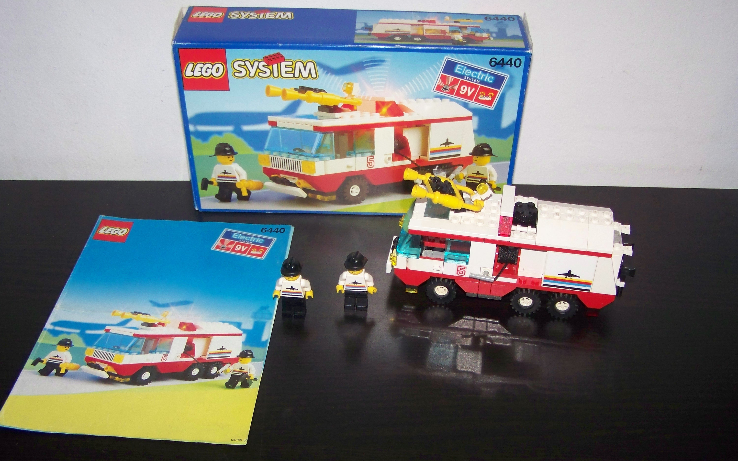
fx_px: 825
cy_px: 264
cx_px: 365
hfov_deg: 48.2
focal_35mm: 41
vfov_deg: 31.2
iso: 200
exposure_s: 1/30
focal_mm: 6.3
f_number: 2.8
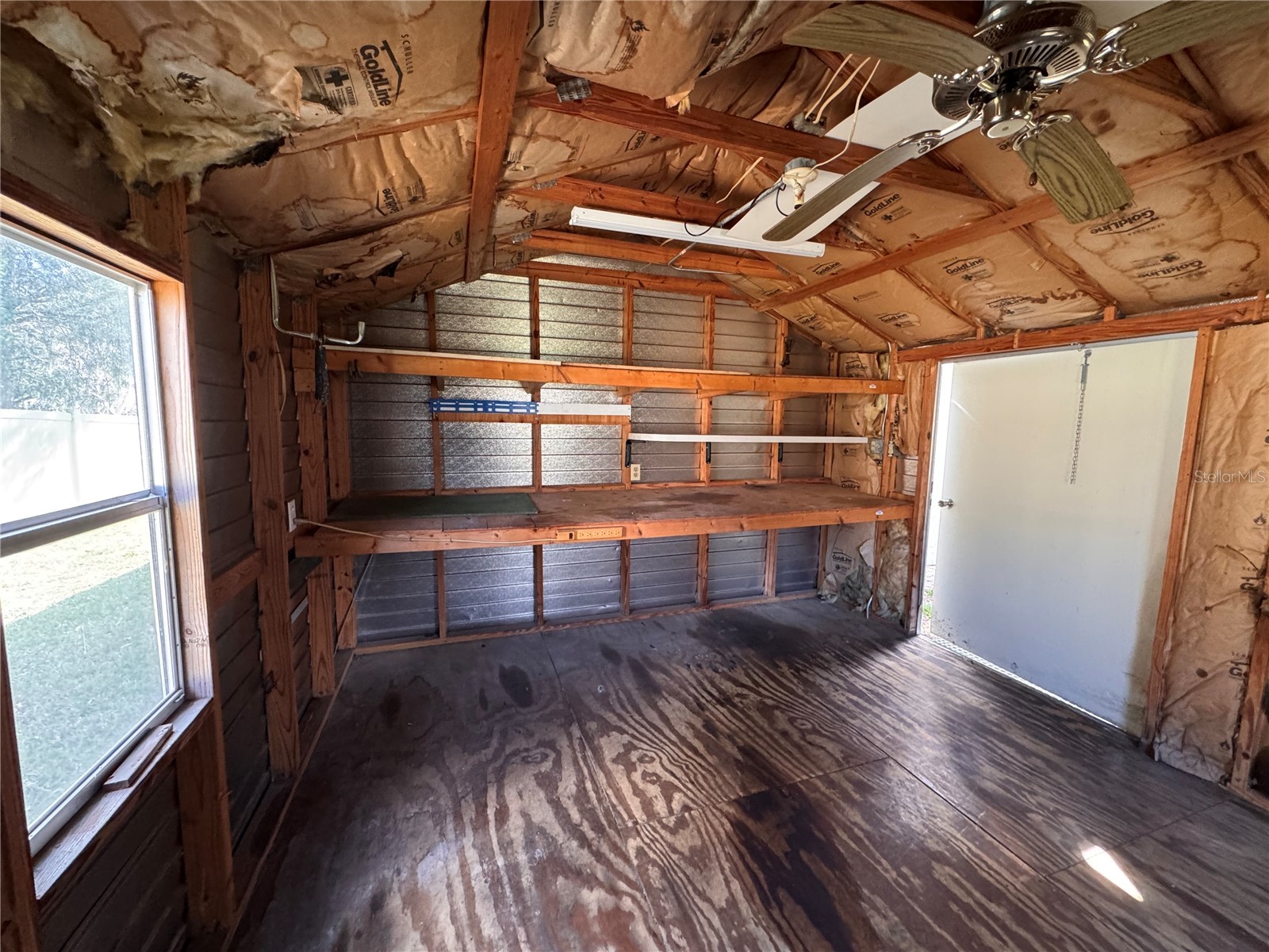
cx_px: 634
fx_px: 513
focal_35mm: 14
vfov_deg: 85.7
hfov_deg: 102.1
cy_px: 476
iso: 500
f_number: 2.2
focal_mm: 2.22
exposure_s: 1/60
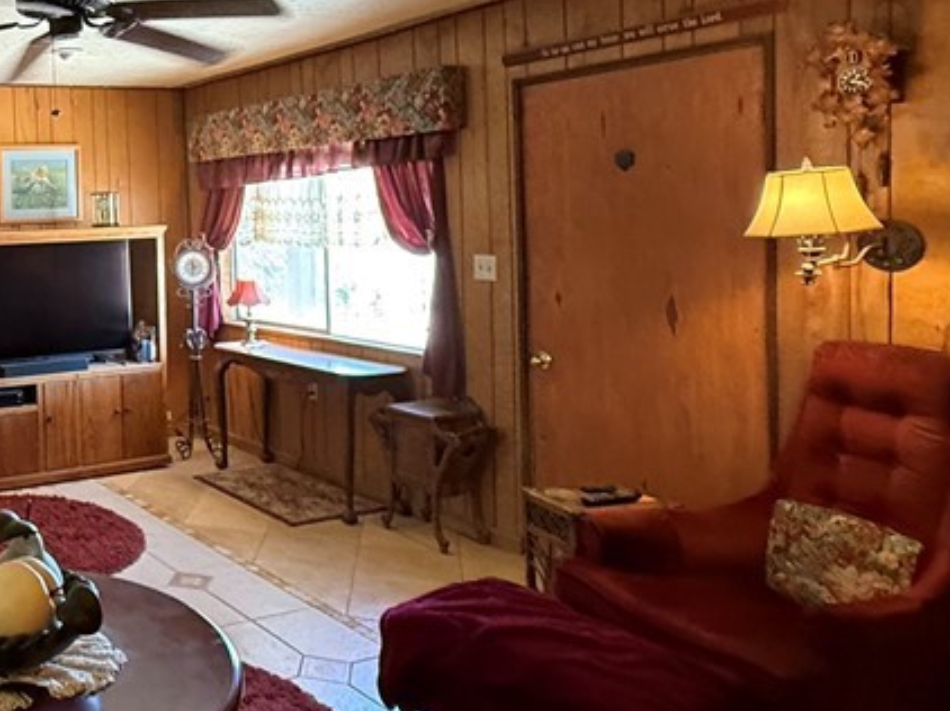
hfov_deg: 45.3
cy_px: 252
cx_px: -7
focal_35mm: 34
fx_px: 933
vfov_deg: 41.3
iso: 640
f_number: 2.2
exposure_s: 1/60
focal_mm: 2.22
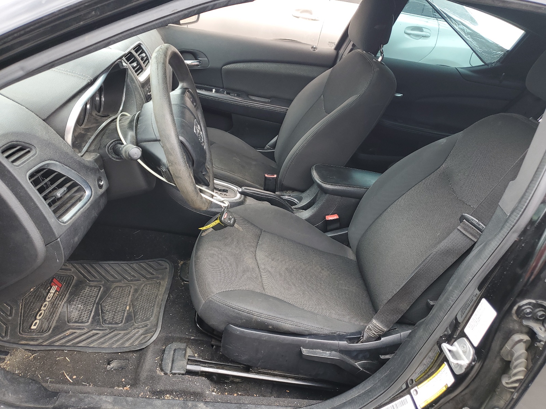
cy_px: 204
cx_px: 273
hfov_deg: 67.3
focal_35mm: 26
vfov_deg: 53.1
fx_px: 410
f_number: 1.5
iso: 50
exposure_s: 1/200
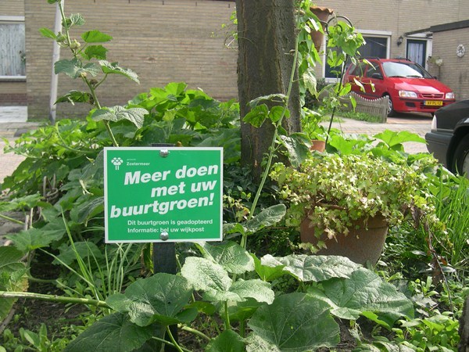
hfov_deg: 49.0
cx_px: 234
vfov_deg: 37.7
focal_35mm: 38
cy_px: 176
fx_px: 515
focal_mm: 8
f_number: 2.8
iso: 100
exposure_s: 1/209
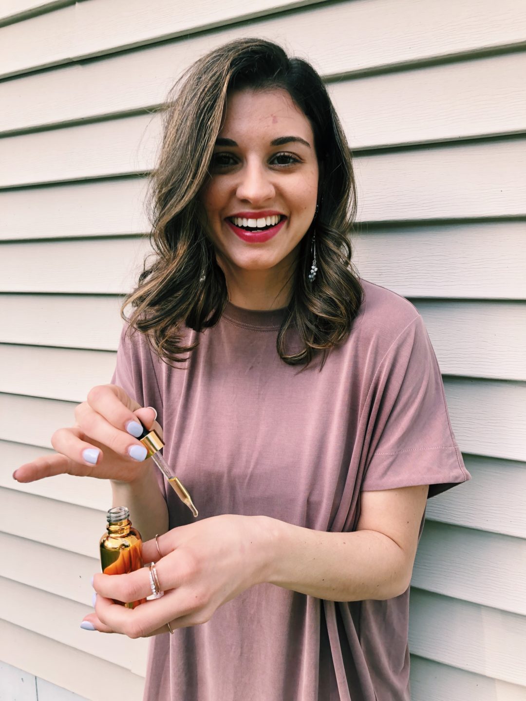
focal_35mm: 28
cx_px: 263
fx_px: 567
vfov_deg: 63.4
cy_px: 350
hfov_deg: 49.7
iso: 20
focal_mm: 4
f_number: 1.8
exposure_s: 1/154
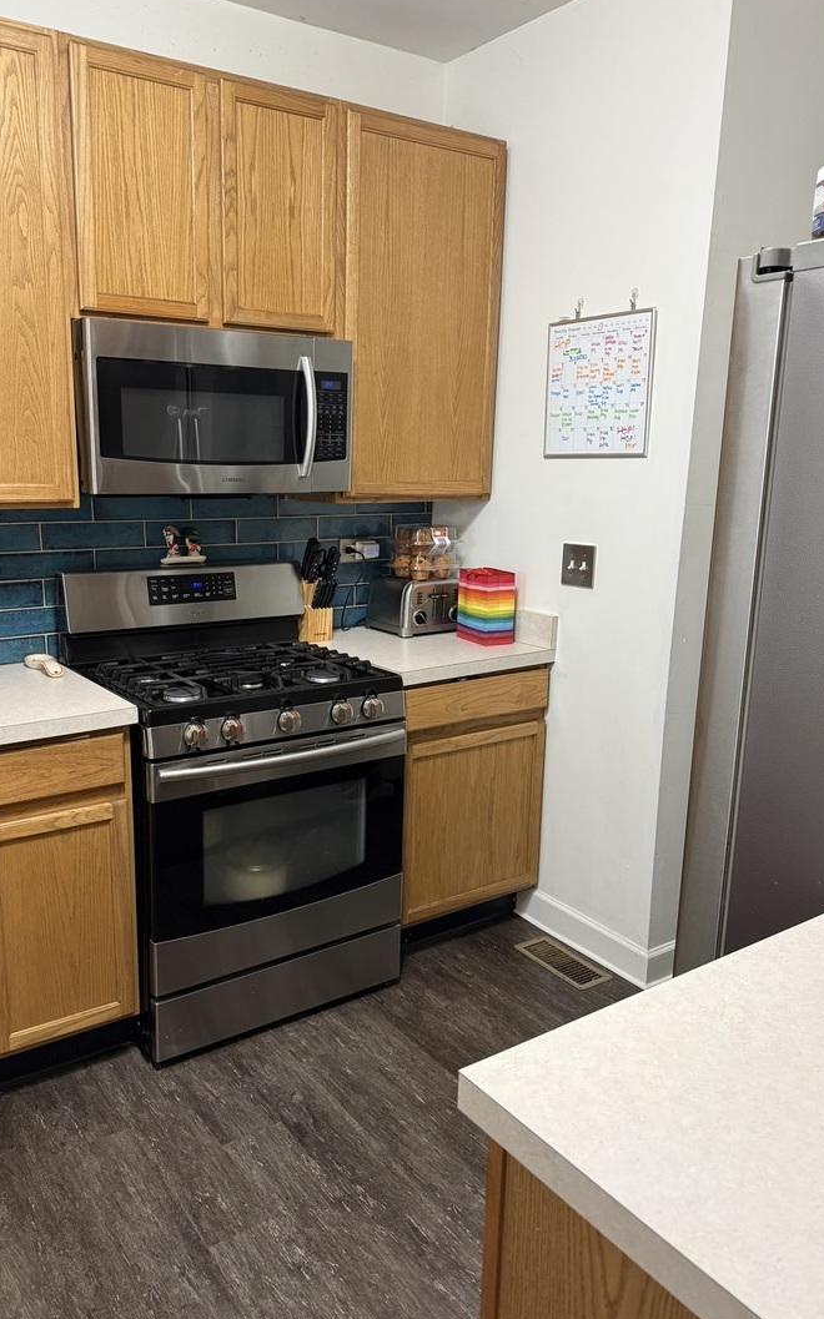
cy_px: 659
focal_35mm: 26
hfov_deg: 47.4
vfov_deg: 70.4
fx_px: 935
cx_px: 346
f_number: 1.78
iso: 320
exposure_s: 1/60
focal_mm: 6.76
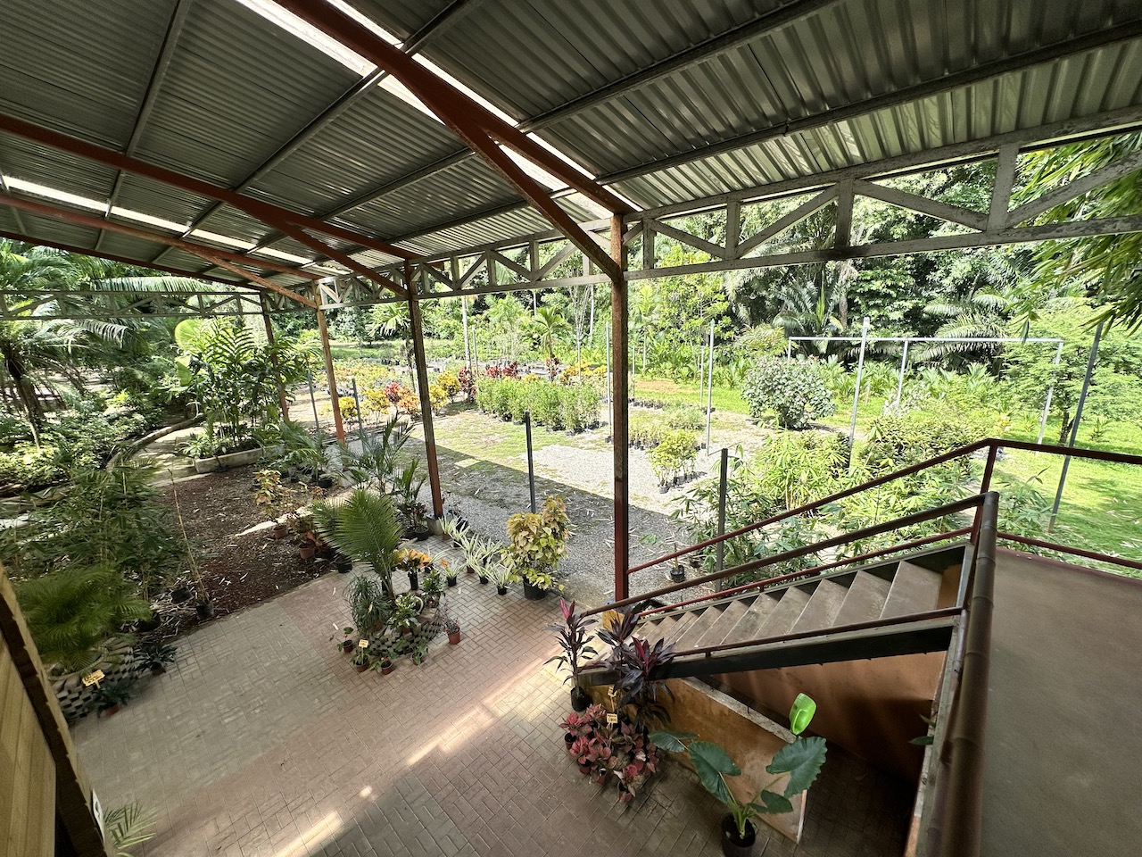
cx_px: 571
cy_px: 428
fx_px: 462
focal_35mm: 14
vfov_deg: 85.7
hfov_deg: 102.1
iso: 40
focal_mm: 2.22
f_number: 2.2
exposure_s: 1/564
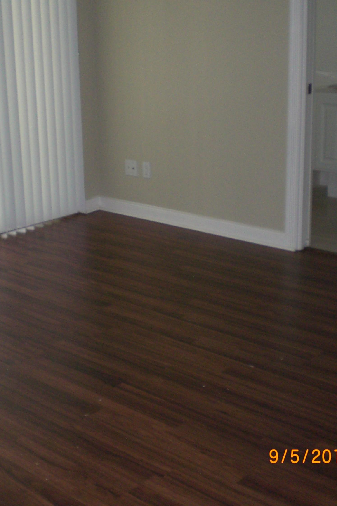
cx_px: 129
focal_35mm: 53
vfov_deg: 37.5
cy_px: 254
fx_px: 744
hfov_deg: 25.4
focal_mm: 6.3
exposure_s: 1/60
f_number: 3.1
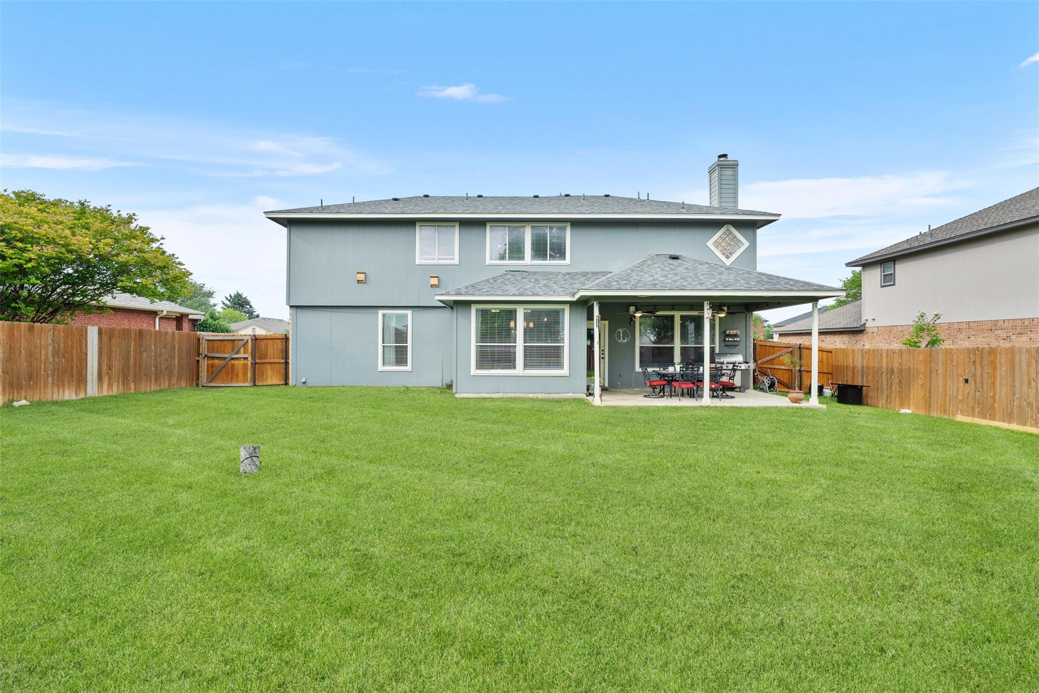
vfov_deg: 73.7
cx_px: 520
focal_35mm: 16
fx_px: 462
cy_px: 346
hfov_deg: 96.7
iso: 400
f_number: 8
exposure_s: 1/80
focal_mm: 16
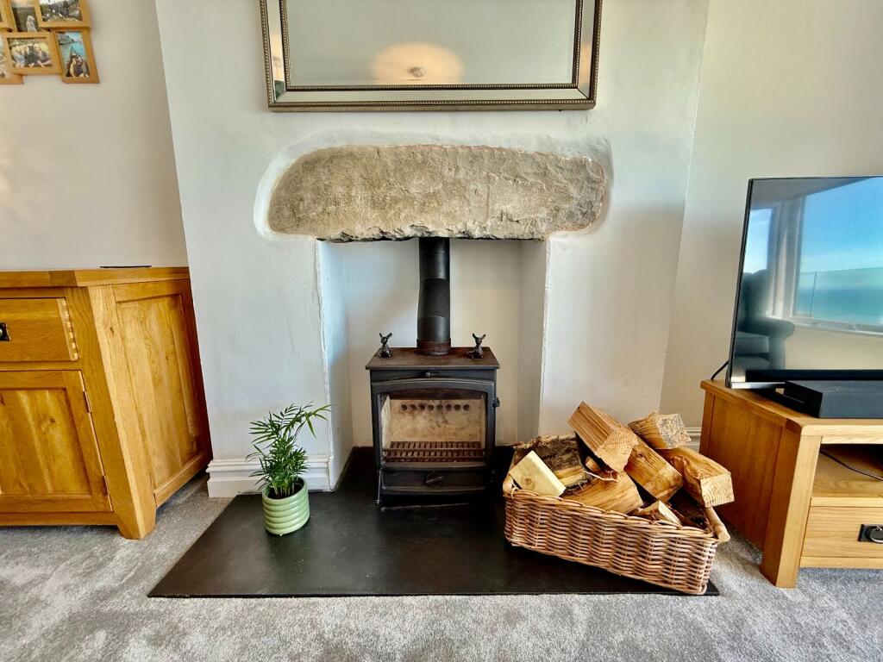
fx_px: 357
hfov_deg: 102.1
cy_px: 331
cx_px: 442
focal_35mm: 14
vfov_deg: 85.7
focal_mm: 2.22
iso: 100
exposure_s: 1/99
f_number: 2.2
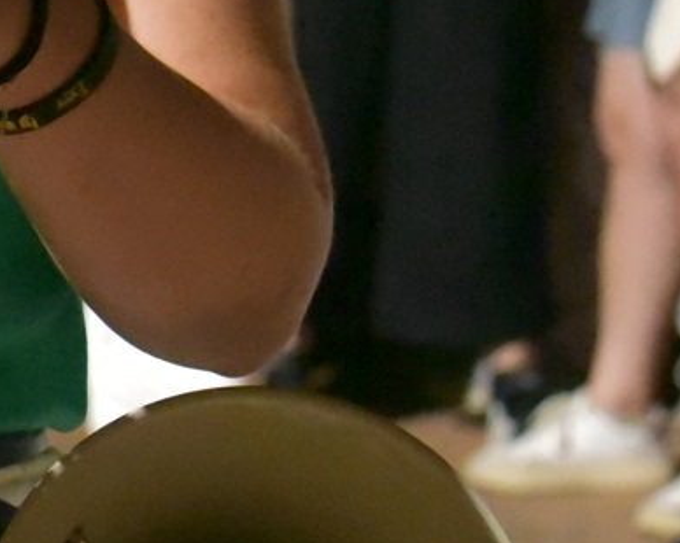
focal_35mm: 268
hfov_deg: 6.8
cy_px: -297
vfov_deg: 5.7
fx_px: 5391
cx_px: -1049
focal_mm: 46
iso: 12800
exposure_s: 1/200
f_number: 4
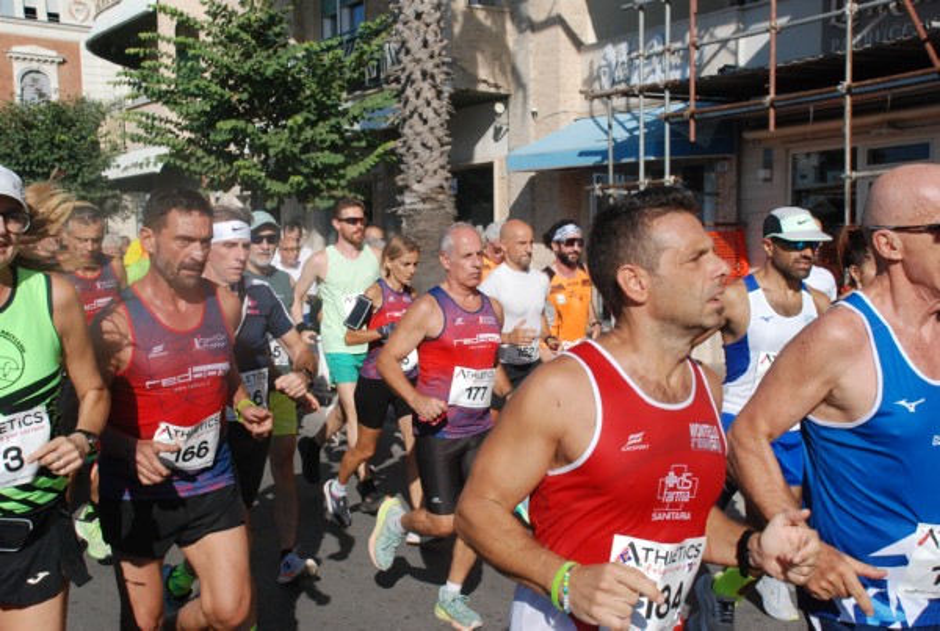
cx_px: 470
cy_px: 316
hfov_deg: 41.0
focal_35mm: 48
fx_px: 1256
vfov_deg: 28.2
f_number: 9
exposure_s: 1/2000
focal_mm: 32
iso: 1000
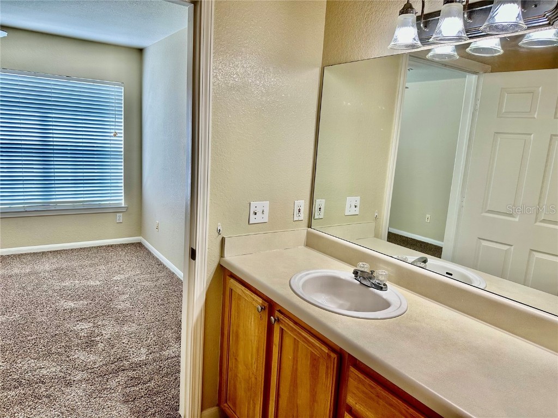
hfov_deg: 71.6
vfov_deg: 56.8
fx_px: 387
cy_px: 209
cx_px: 279
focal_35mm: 24
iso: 80
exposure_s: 1/161
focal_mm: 6.86
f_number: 1.78
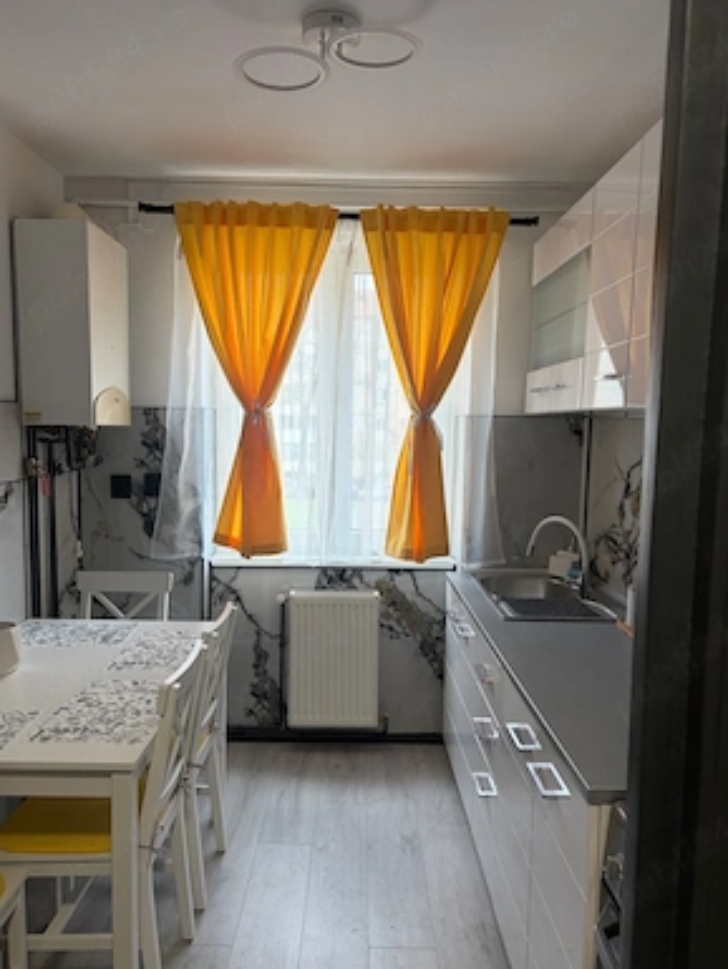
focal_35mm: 27
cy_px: 491
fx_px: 757
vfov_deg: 65.3
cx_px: 353
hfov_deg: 51.4
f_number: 1.6
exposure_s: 1/124
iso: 64
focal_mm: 5.96
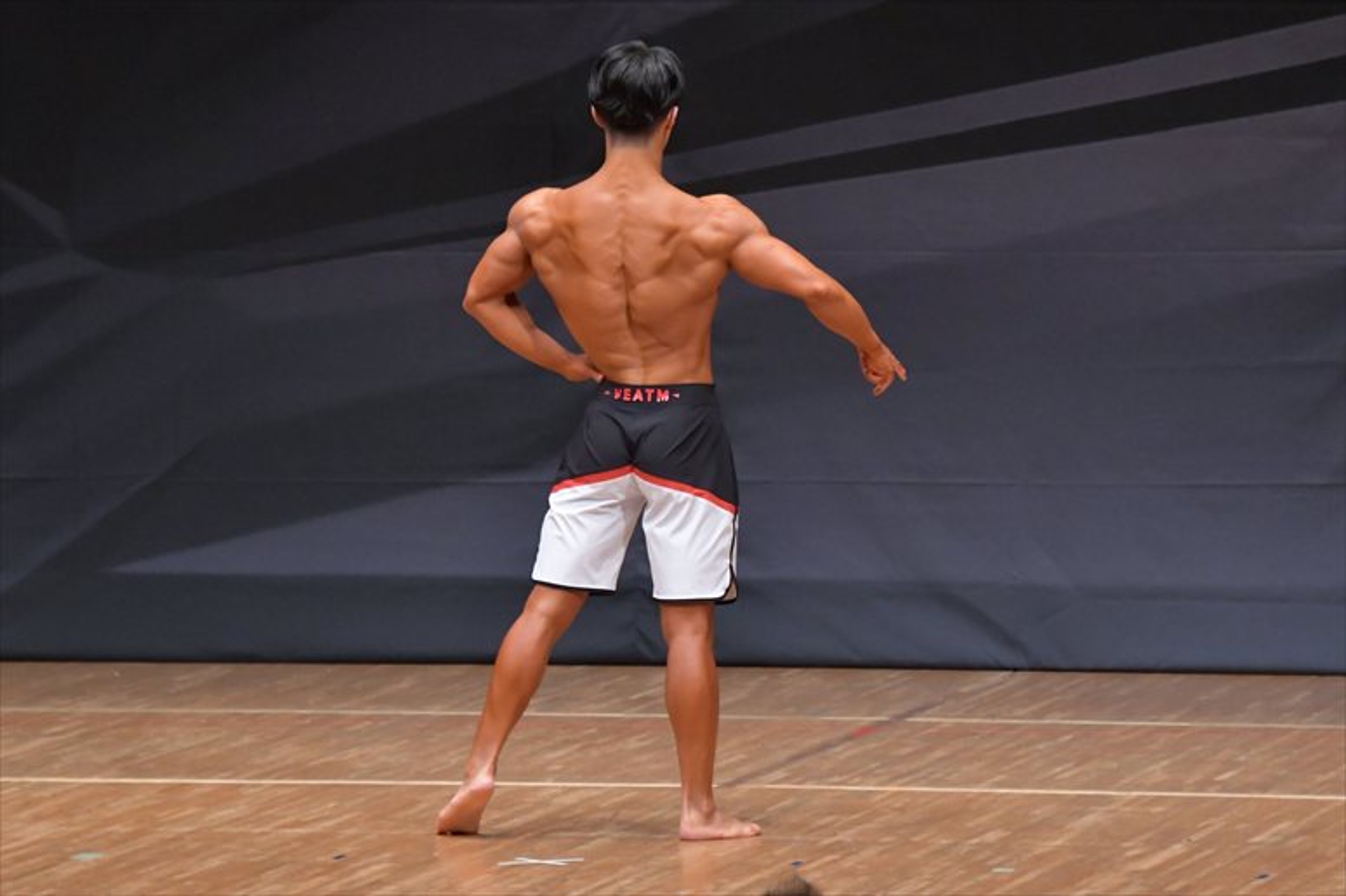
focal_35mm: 300
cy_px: 448
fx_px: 11211
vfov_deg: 4.6
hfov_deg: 6.9
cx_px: 673
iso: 6400
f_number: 5.6
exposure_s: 1/400
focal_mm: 200
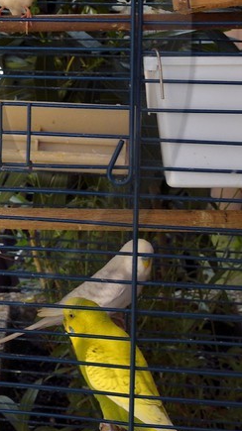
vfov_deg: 16.1
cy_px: 26
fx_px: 1498
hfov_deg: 8.8
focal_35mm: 131
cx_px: -217
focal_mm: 34
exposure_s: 1/100
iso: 400
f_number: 14
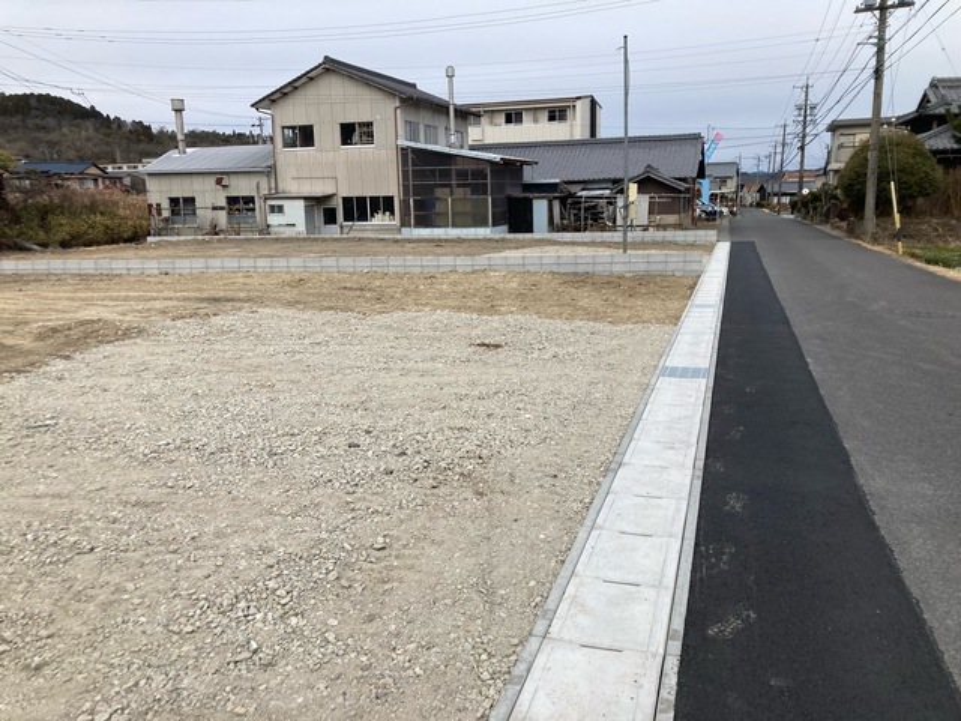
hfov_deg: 63.4
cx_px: 480
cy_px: 360
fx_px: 777
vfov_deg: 49.7
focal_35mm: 28
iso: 20
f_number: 1.8
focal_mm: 3.99
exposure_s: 1/1845
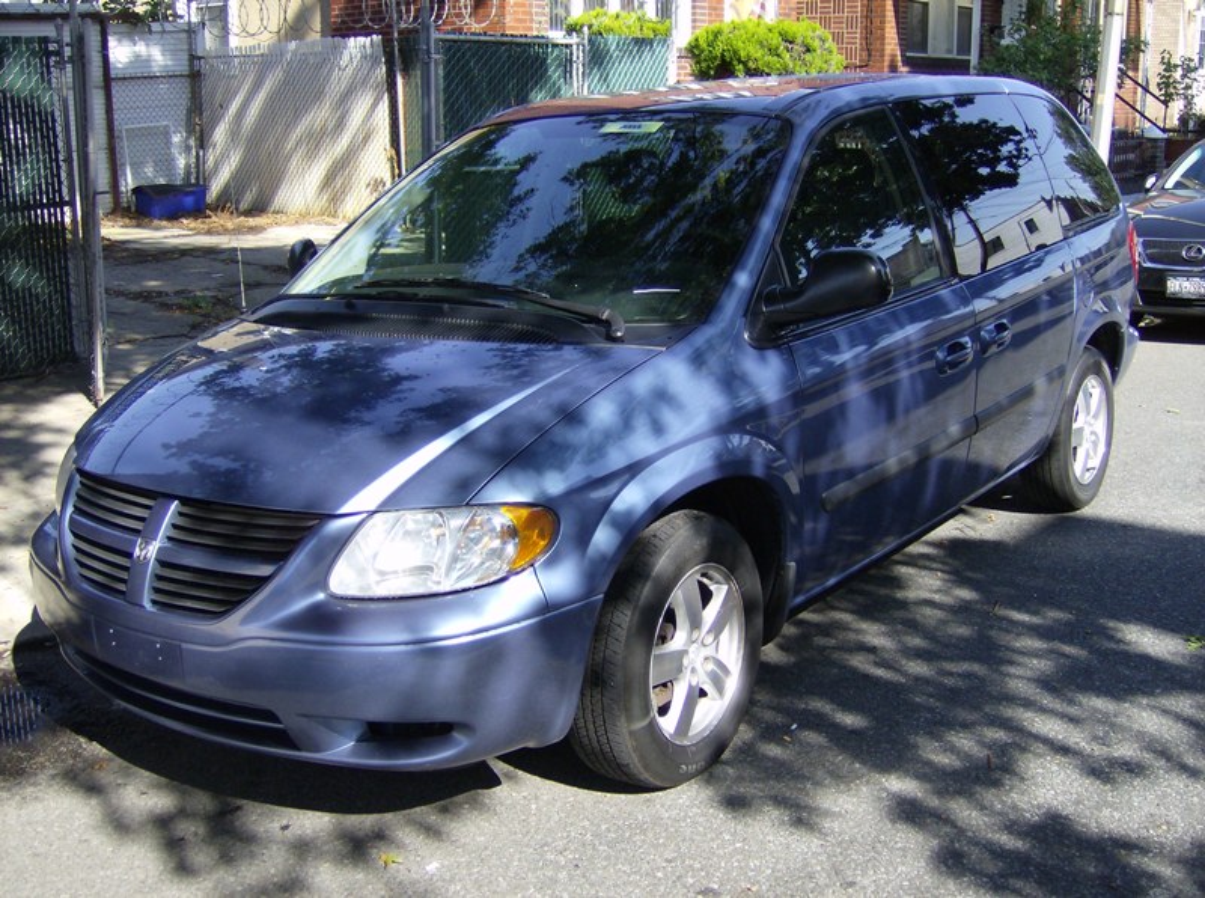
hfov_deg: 49.1
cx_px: 602
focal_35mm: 38
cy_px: 449
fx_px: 1320
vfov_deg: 37.6
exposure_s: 1/485
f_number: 2.9
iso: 100
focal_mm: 6.4
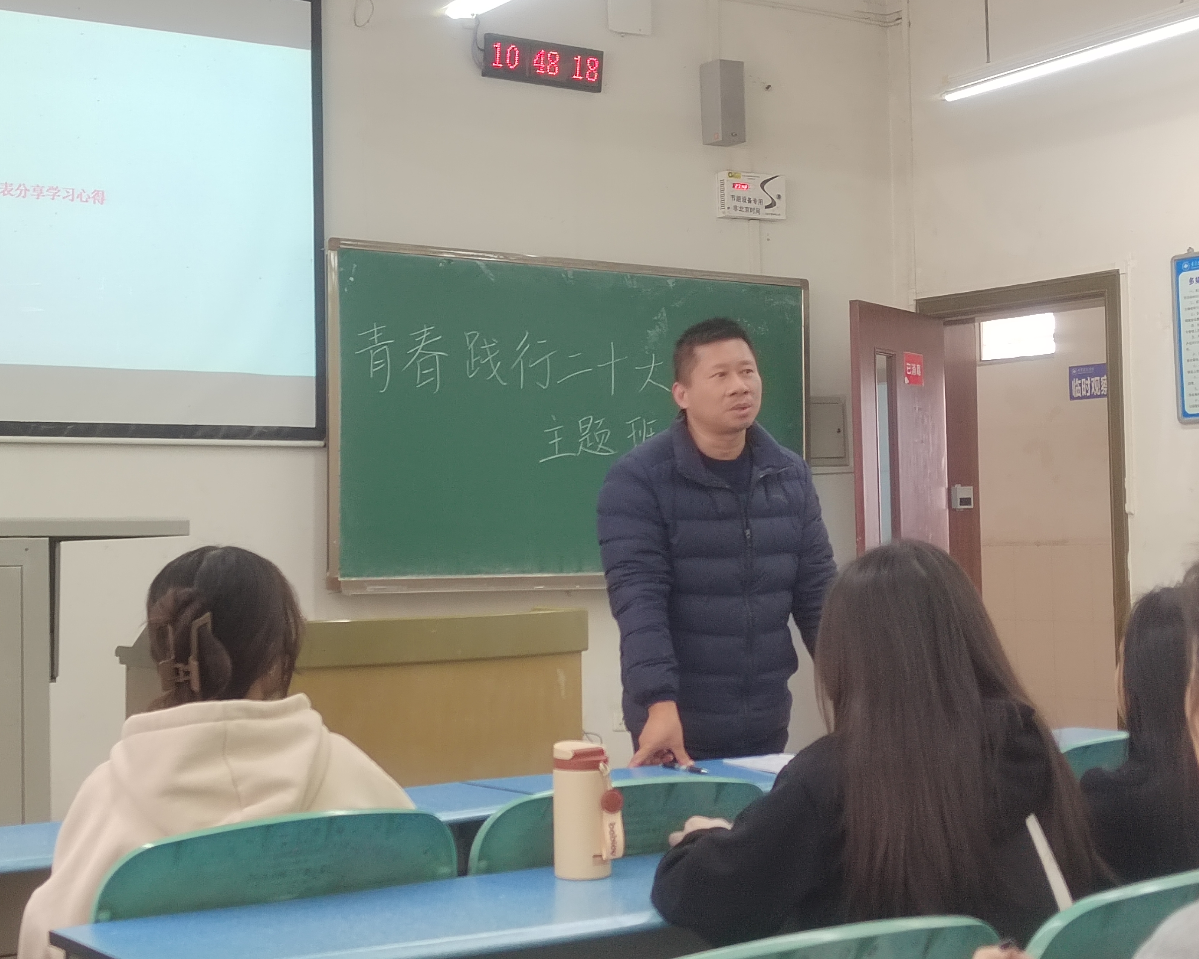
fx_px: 1987
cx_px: 533
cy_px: 451
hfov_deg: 33.5
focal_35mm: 56
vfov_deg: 27.1
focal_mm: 5.52
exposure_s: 1/50
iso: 763
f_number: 1.9
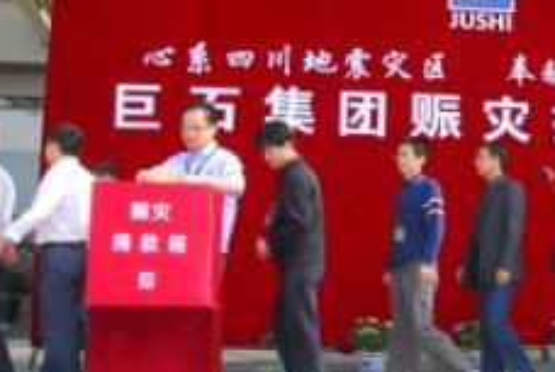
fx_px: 819
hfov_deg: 35.3
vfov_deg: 25.6
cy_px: 170
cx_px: 499
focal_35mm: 53
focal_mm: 18
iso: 400
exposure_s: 1/200
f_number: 7.1
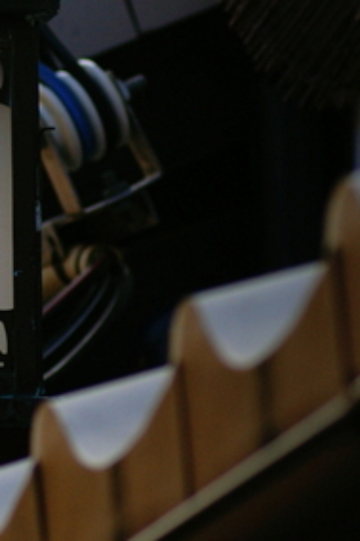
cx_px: -116
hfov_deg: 2.5
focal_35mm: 541
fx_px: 8124
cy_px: 131
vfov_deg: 3.8
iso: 125
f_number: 4
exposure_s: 1/640
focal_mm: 100
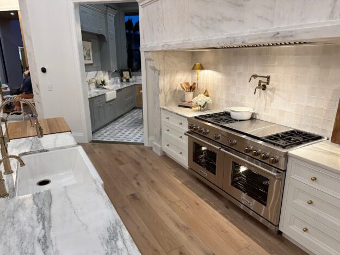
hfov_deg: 71.6
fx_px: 236
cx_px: 170
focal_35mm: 24
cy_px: 128
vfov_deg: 56.8
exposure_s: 1/120
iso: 160
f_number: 1.78
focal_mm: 6.86
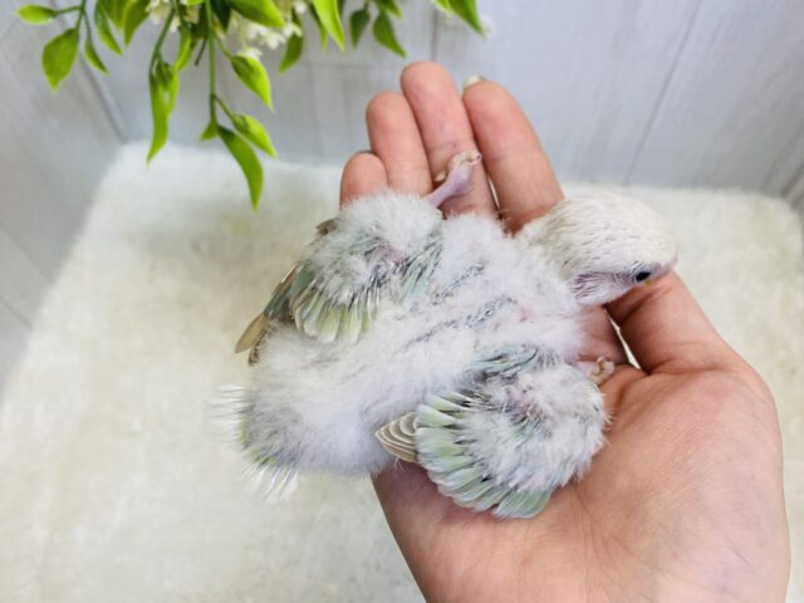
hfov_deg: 69.4
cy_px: 302
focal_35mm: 25
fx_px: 581
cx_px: 402
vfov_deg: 54.9
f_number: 1.8
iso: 100
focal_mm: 4.25
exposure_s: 1/100
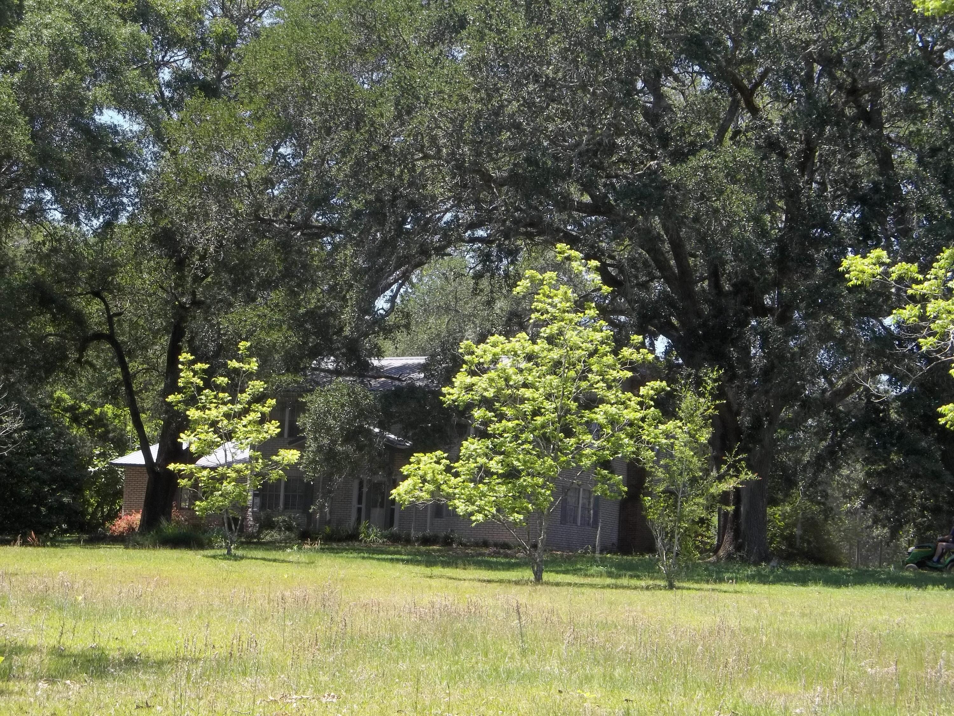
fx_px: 2370
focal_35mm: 86
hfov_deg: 22.8
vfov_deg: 17.2
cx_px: 477
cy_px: 358
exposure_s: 1/200
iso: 64
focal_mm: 15.4
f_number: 4.5
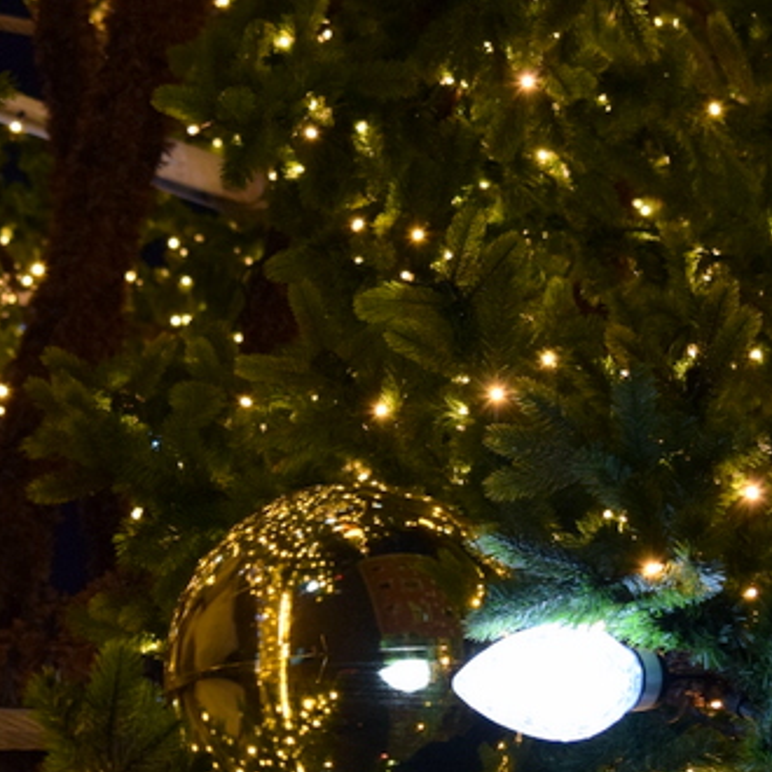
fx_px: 4290
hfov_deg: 10.3
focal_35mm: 170
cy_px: 648
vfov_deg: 10.2
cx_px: 304
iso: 1100
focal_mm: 55
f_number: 6.3
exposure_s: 1/15
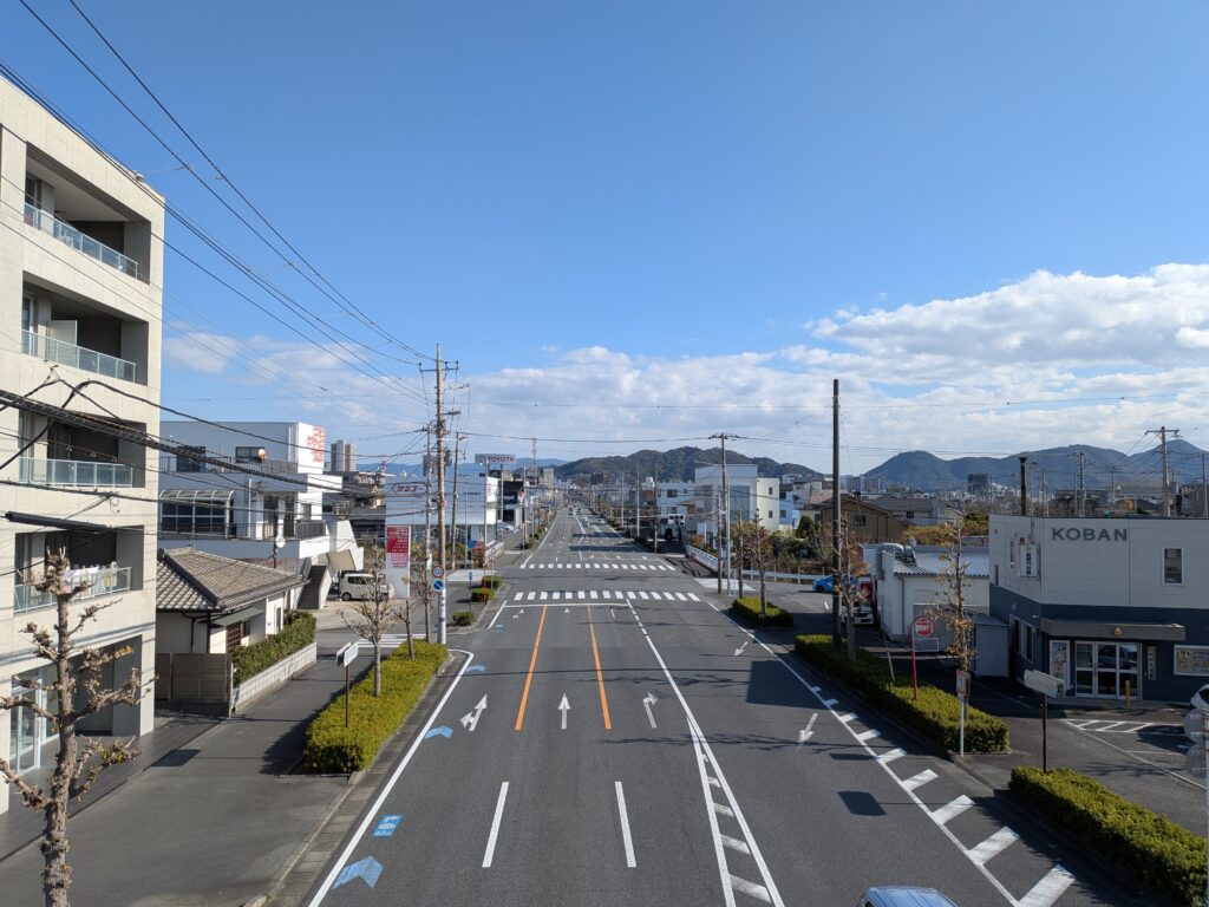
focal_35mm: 24
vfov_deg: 56.8
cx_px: 604
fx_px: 838
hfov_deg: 71.6
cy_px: 454
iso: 27
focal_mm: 4.53
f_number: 1.7
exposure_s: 1/1802
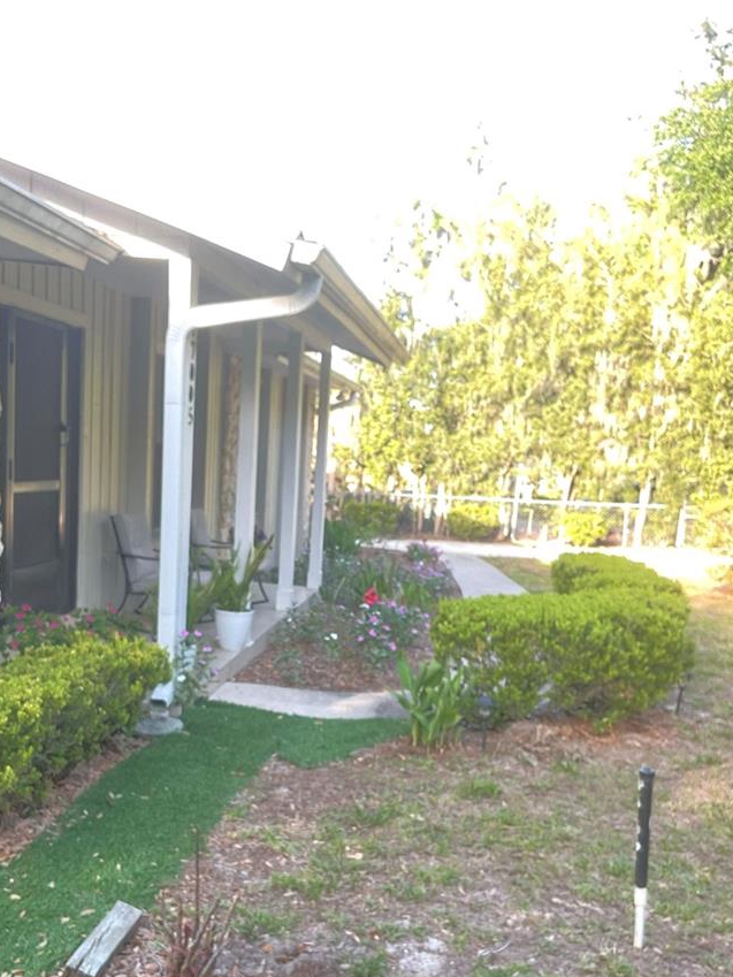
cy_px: 641
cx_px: 311
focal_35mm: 41
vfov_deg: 45.2
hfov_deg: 35.1
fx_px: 1157
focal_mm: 3
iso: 50
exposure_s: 1/60
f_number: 1.8
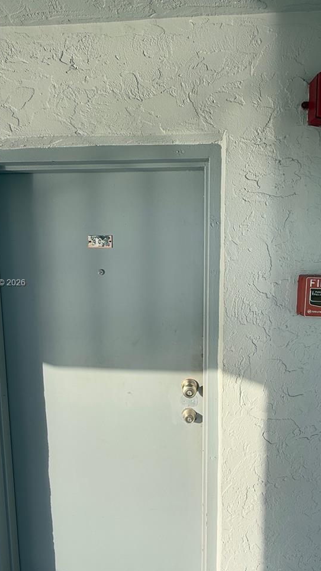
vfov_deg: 89.6
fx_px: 287
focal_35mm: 19
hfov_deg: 58.2
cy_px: 283
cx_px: 182
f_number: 2.2
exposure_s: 1/1125
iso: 50
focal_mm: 2.22
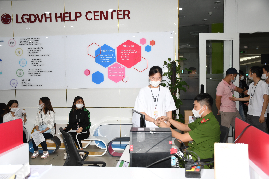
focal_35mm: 36
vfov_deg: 36.9
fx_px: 269
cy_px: 90
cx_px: 134
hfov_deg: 53.1
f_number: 3.8
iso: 500
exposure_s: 1/200
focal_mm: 24
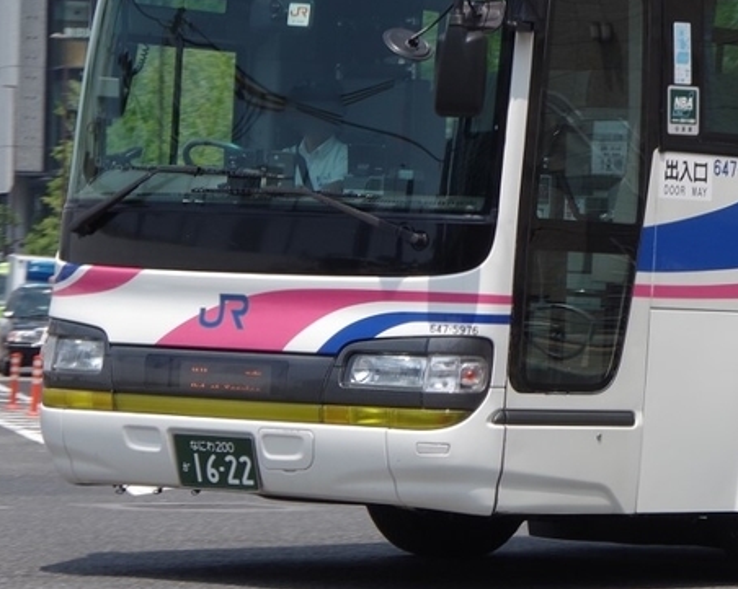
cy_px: 188
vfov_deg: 7.8
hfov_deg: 9.6
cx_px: 932
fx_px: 4327
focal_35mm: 198
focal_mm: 53
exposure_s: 1/250
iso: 200
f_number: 10
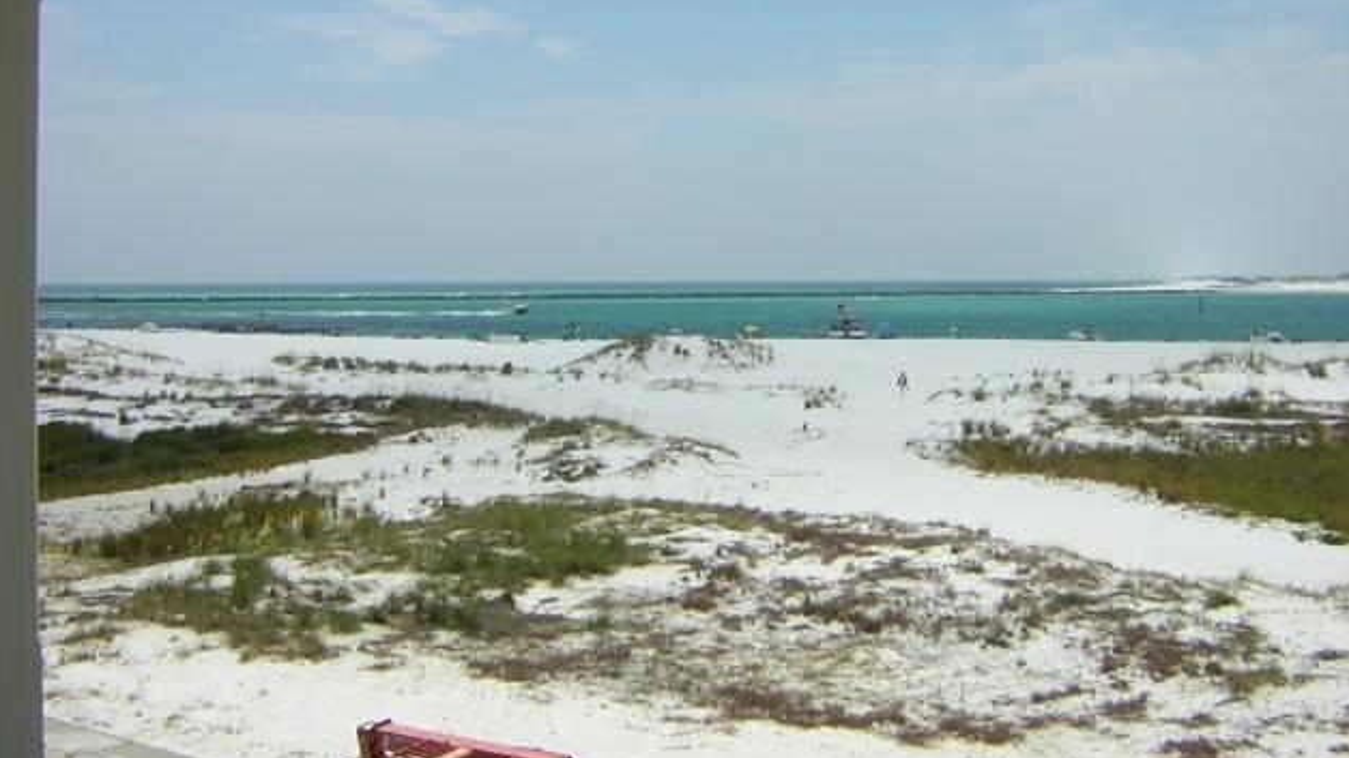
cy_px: 253
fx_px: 1431
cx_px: 666
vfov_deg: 29.5
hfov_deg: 50.5
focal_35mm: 40
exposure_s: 1/607
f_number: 5.2
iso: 100
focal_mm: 4.7
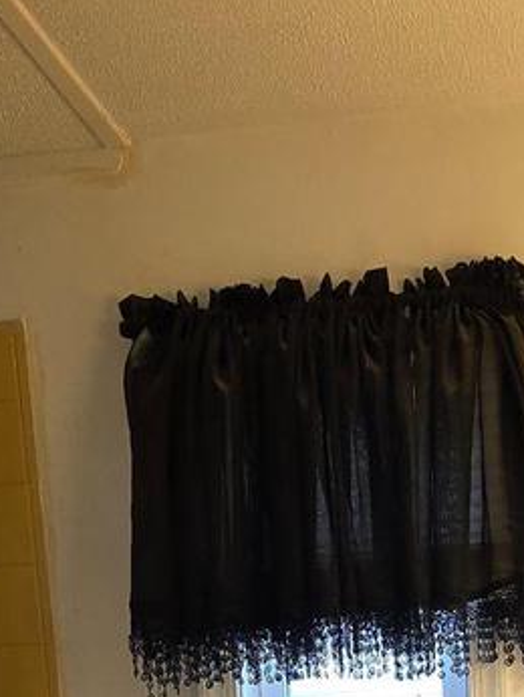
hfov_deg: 14.4
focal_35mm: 102
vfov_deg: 15.8
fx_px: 2056
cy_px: 1334
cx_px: 437
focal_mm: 6.3
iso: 100
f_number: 1.7
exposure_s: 1/60
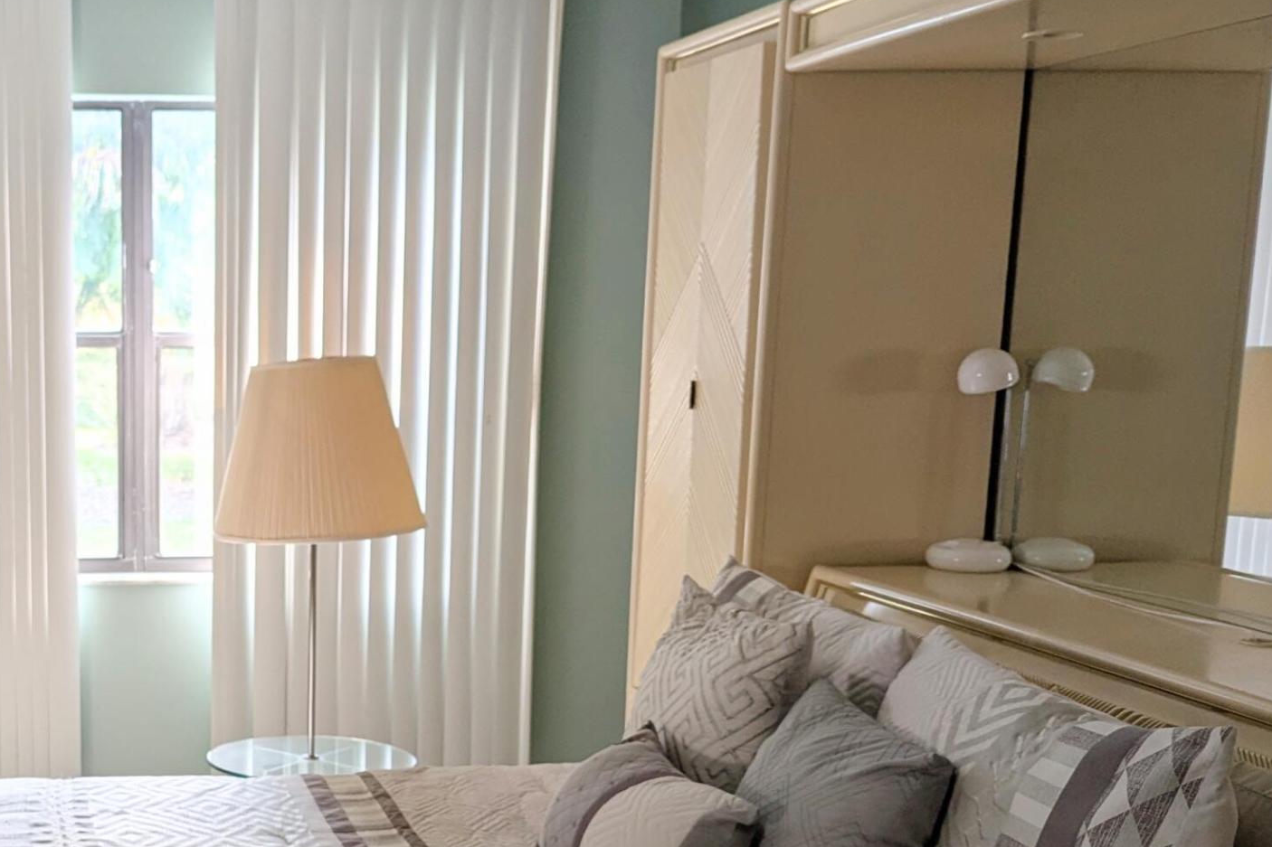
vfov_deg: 26.2
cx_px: 179
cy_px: 631
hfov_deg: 36.9
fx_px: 1802
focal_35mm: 51
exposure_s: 1/28.4
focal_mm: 6.81
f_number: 1.85
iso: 53
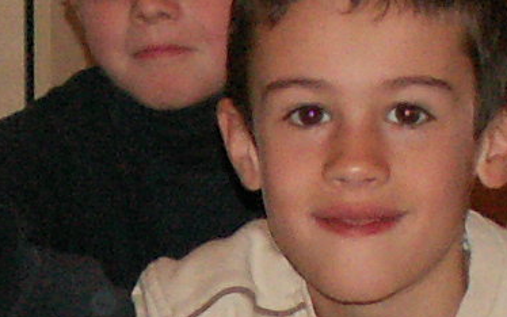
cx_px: -5
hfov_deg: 8.2
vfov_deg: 5.1
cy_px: 434
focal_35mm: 254
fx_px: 3511
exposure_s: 1/40
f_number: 2.8
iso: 160
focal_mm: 5.86
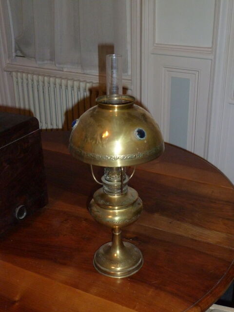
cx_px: 117
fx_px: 397
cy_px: 156
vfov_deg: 42.9
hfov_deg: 32.9
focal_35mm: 44
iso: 400
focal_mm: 7.3
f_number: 3.7
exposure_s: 1/30
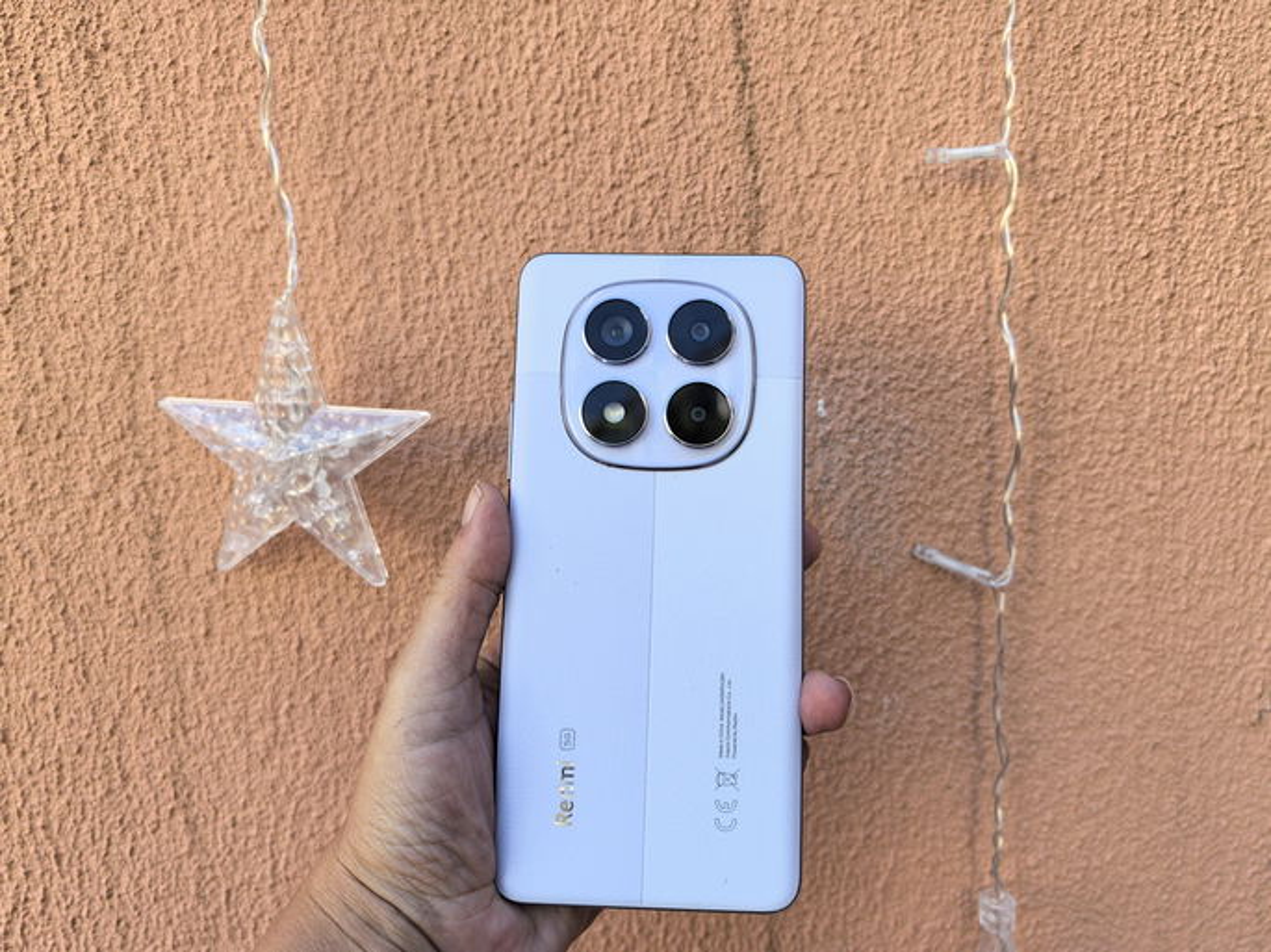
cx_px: 636
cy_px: 476
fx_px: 991
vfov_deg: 51.3
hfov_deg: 65.4
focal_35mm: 27
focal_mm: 8.5
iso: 50
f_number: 2
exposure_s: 1/419
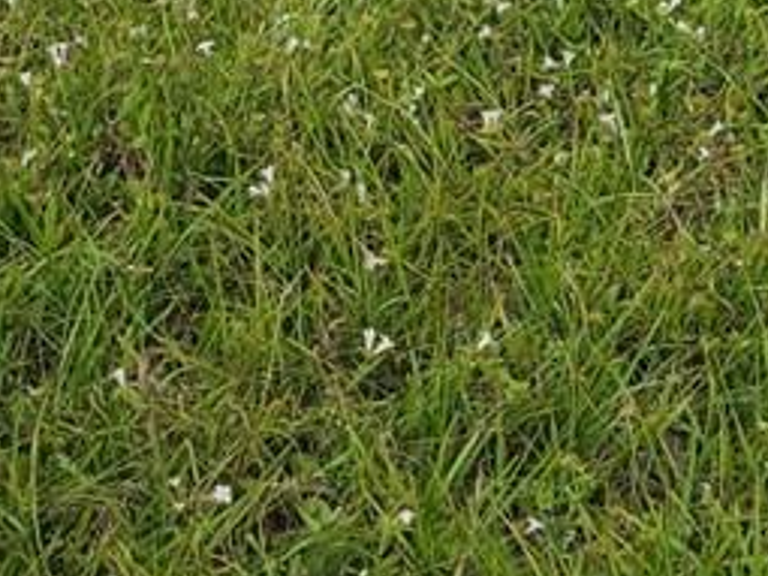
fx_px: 3615
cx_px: 1370
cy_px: -965
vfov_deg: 8.1
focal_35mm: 163
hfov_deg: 11.3
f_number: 1.8
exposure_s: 1/1361
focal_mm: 5.4
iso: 40
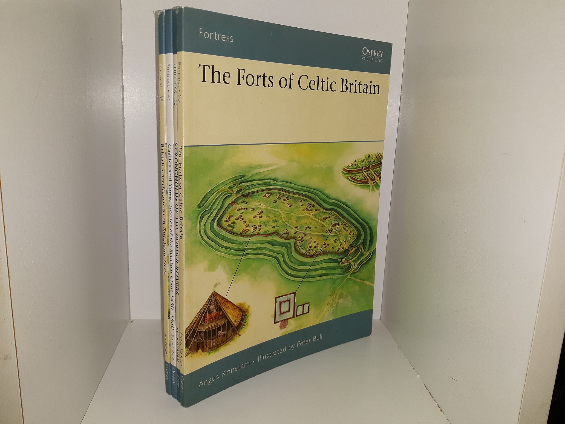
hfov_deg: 63.4
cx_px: 282
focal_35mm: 28
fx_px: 457
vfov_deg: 49.7
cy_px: 212
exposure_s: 1/152
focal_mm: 3.7
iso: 40
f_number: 1.7
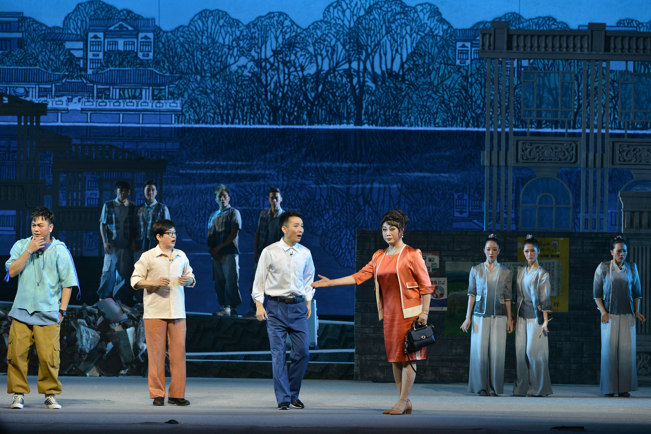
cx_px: 326
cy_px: 217
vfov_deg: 11.8
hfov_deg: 17.6
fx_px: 2097
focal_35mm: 116
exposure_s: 1/500
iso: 1000
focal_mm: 116
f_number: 5
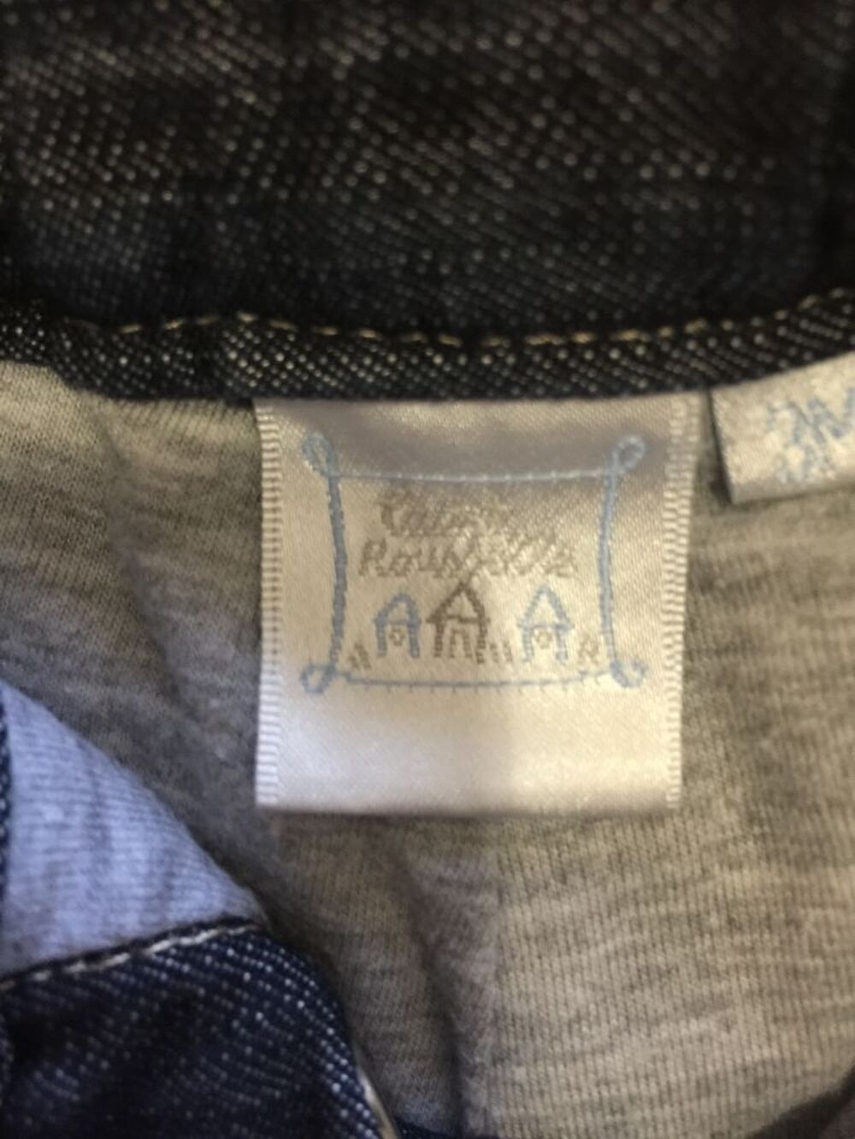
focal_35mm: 29
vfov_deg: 61.7
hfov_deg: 48.2
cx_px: 428
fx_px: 955
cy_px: 570
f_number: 2.2
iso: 100
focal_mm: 4.15
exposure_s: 1/10
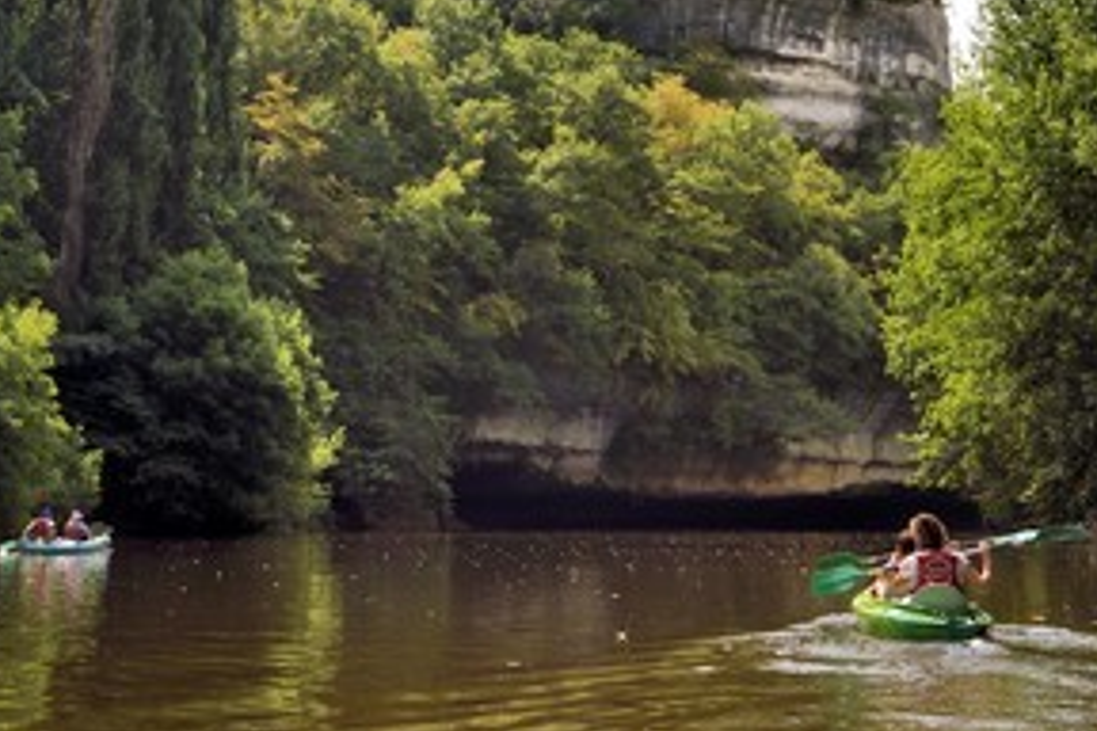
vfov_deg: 19.4
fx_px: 2133
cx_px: 499
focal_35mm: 70
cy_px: 221
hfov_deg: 28.8
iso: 400
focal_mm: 48
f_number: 13
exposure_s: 1/250
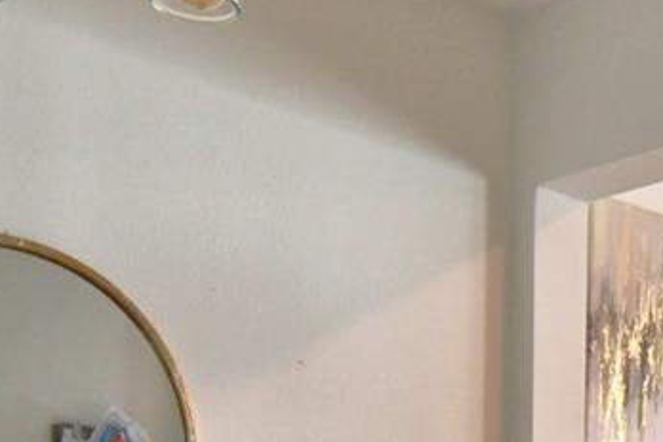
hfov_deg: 27.8
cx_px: 642
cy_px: 627
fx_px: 1271
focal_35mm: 69
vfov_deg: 18.0
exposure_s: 1/50
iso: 400
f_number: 4.5
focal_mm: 10
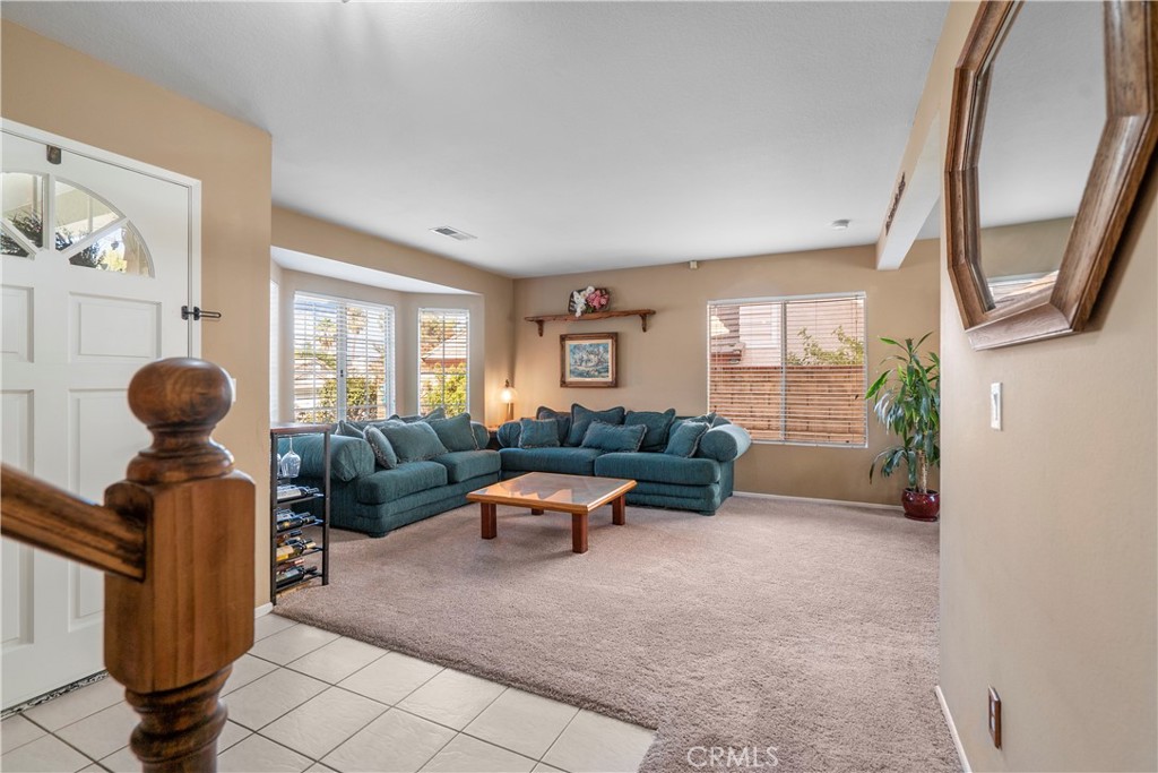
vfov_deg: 73.8
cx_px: 579
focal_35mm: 16
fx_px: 515
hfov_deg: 96.7
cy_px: 386
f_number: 6.3
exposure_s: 1/10
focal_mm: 16
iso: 250
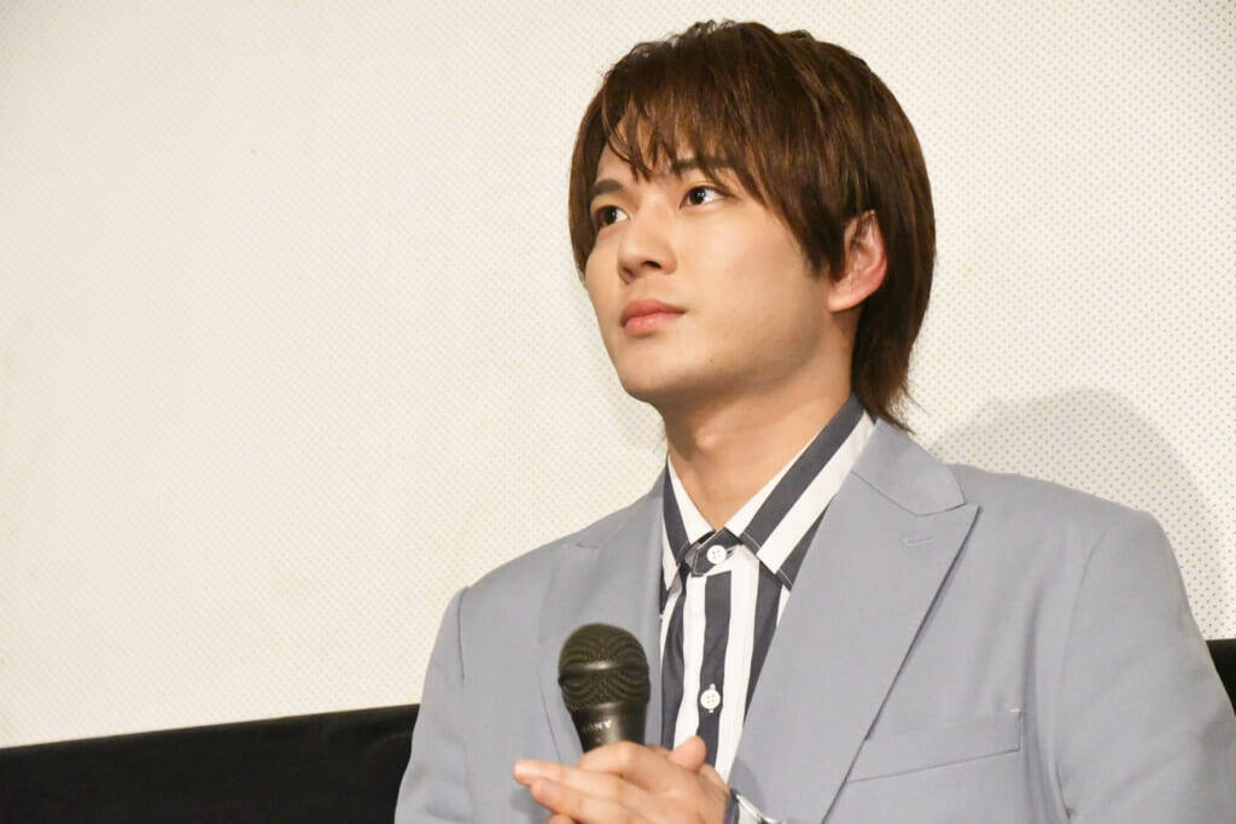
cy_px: 412
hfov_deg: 18.3
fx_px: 3846
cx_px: 618
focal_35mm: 112
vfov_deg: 12.2
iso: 16000
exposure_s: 1/160
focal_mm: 75
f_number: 6.3
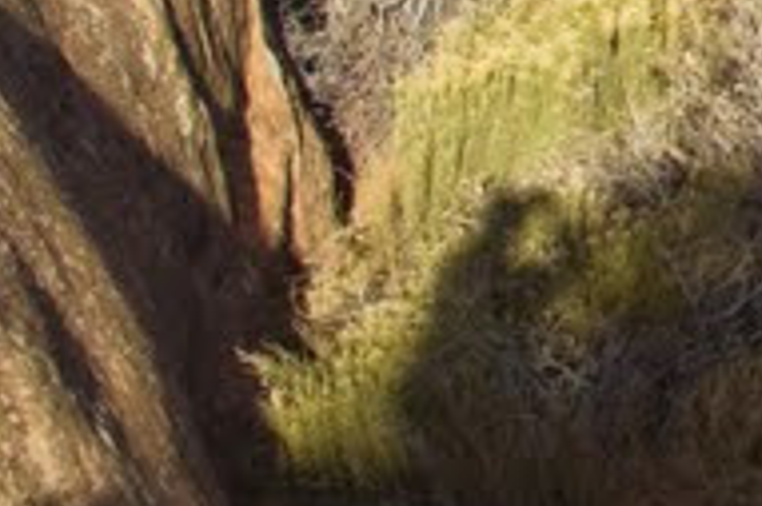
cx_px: 1783
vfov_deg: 8.0
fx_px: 3405
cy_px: -606
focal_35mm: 161
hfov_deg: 10.9
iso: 200
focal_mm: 20
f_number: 9
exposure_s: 1/160
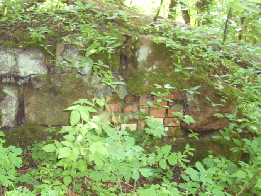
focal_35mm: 53
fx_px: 400
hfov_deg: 35.5
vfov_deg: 27.4
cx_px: 70
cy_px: 121
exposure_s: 1/30
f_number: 2.8
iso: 400
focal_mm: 5.8
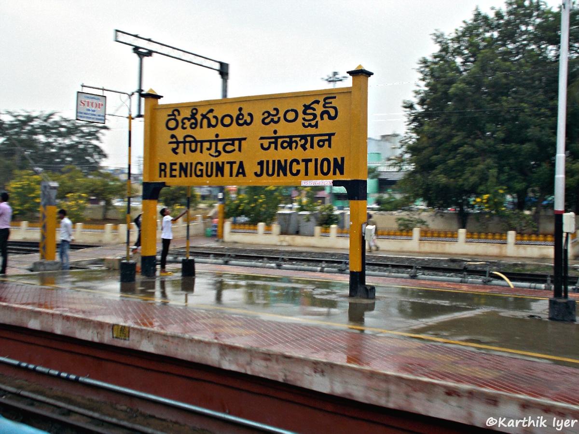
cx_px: 290
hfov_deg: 42.9
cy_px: 217
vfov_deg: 32.9
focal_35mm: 44
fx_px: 736
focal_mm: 7.9
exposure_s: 1/40
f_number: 4.2
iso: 80
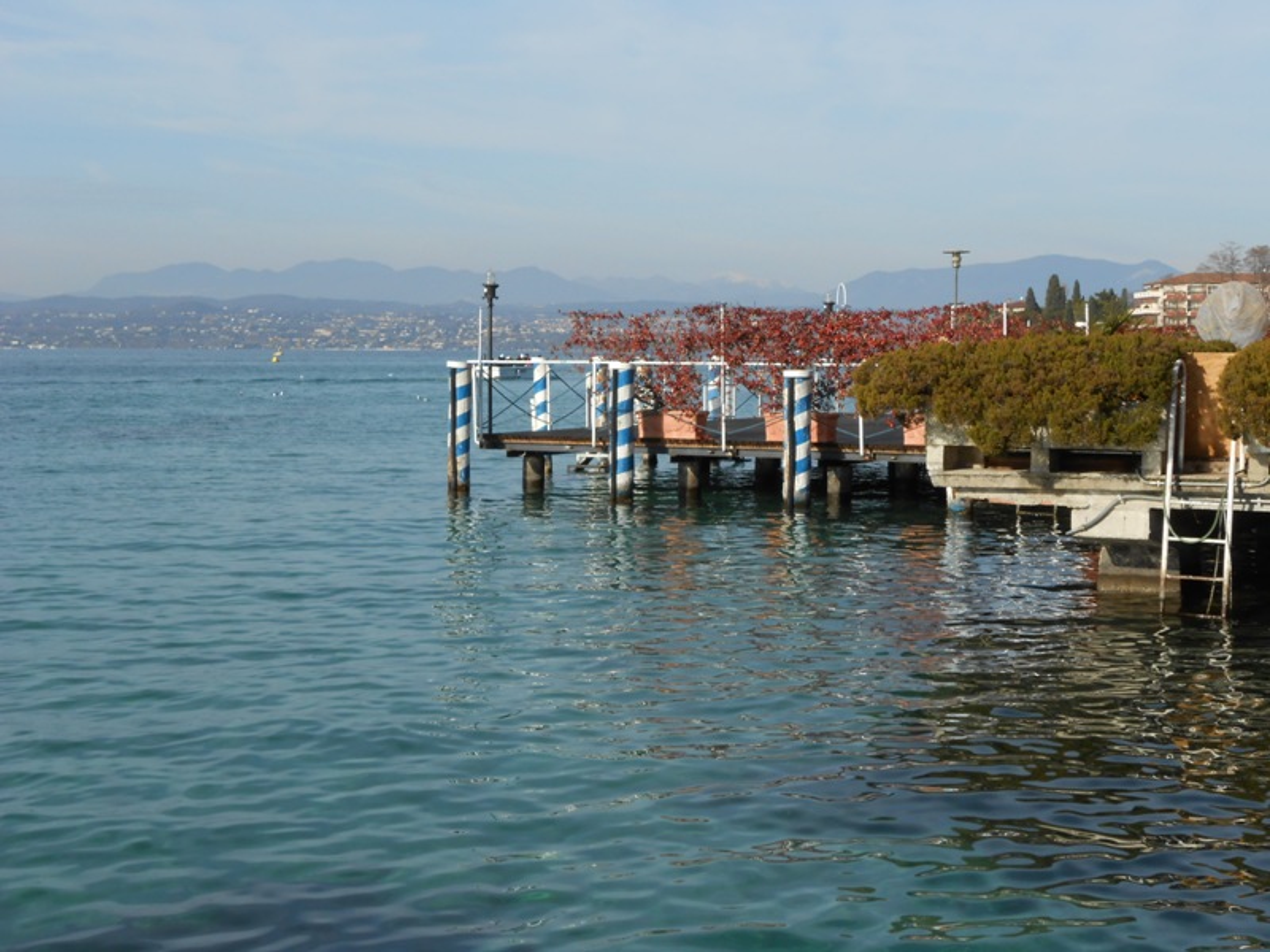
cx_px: 635
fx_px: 2055
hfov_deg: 34.3
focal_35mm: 56
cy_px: 476
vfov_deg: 26.1
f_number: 5.2
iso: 80
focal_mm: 10
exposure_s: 1/640
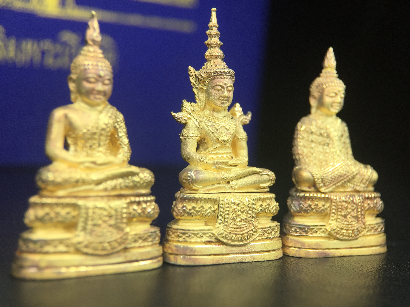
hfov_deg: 61.7
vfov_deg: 48.2
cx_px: 205
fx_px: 343
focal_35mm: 29
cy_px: 154
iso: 32
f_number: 2.2
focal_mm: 4.15
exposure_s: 1/824
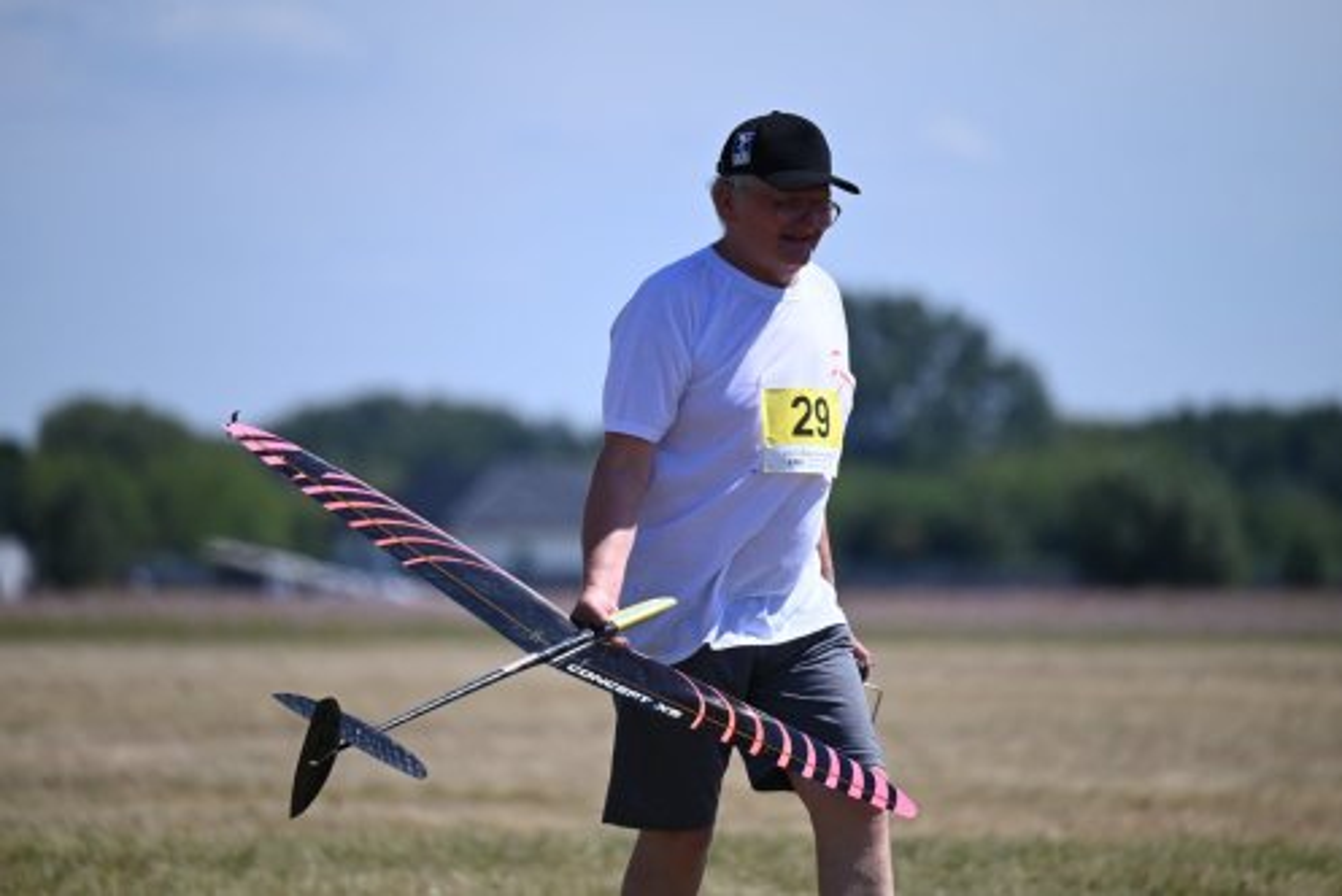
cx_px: 671
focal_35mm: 400
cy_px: 448
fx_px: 14919
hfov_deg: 5.2
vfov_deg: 3.4
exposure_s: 1/3200
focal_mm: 400
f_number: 7.1
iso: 640
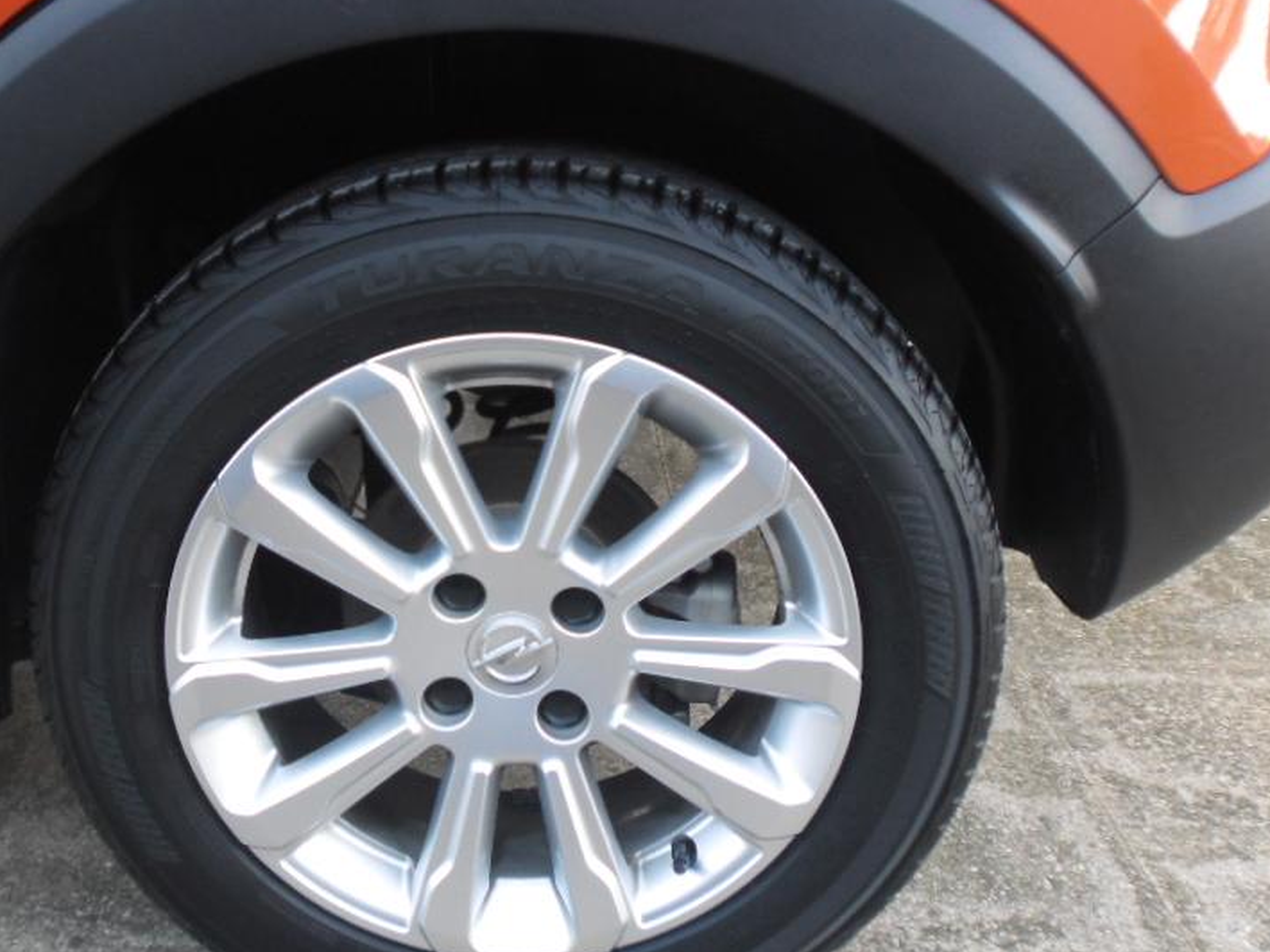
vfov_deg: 36.8
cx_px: 512
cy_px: 472
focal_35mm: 39
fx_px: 1431
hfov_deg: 47.6
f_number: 2.9
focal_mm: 4.8
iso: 100
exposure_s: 1/69
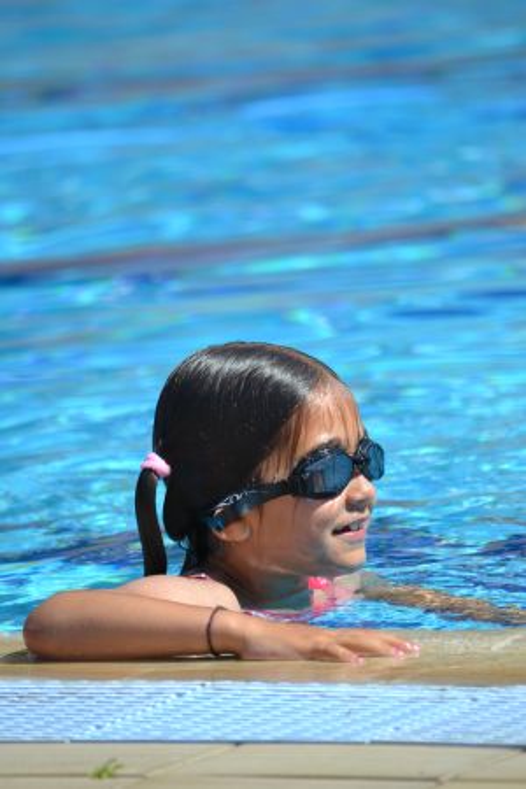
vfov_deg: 4.9
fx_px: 9204
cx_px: 263
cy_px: 394
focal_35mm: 420
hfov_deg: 3.3
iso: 400
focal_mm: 280
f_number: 5.6
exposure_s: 1/1250
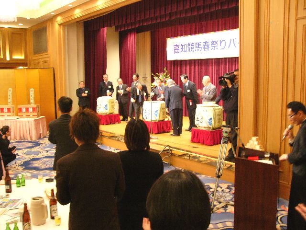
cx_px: 153
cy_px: 115
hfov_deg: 50.1
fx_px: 327
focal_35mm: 37
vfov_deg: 38.7
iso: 200
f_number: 2.8
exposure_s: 1/15
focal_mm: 6.2
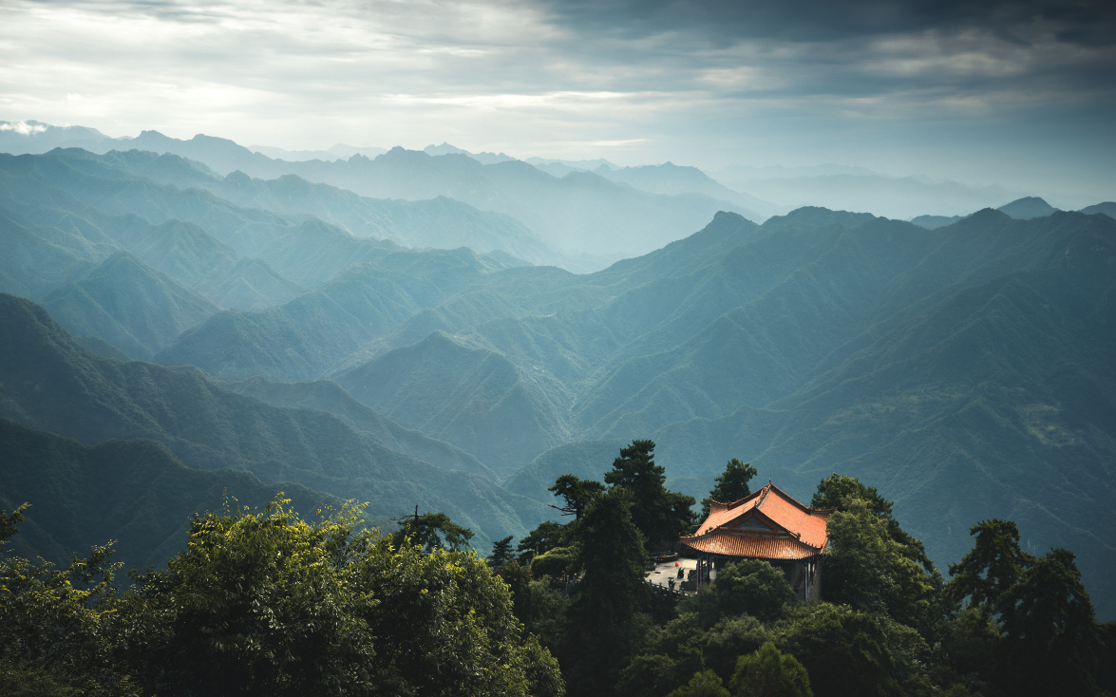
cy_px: 344
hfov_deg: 40.3
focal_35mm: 50
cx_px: 563
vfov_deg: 25.8
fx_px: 1521
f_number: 8
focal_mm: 48
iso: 80
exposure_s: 1/400
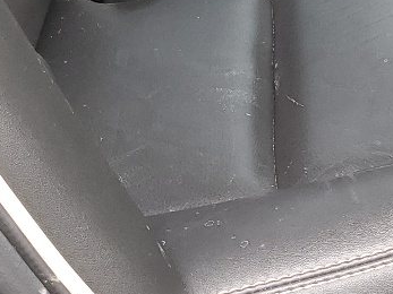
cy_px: -295
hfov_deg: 15.7
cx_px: 498
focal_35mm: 120
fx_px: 1362
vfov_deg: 11.2
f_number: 1.5
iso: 50
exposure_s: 1/125
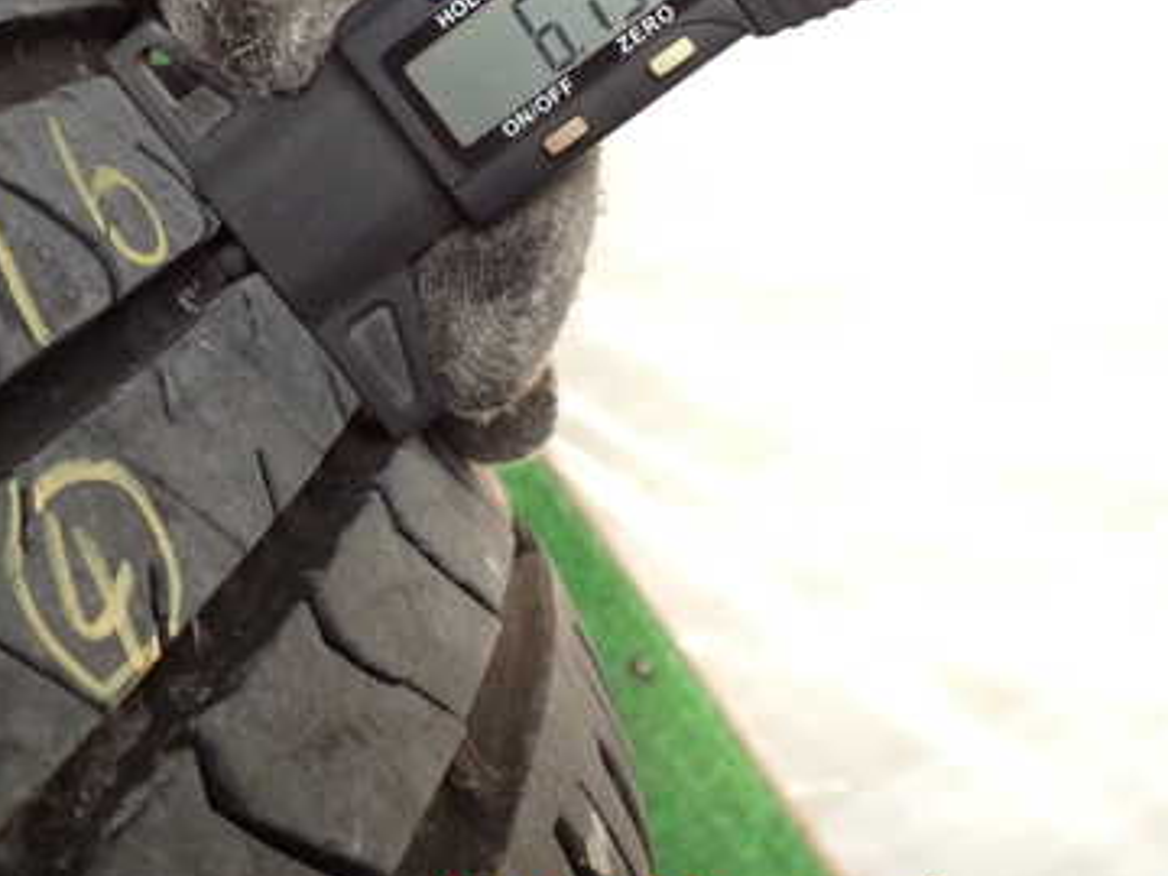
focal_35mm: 60
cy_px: 224
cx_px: 208
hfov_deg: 31.2
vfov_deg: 24.2
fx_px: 2024
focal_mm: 6.37
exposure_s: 1/125
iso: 200
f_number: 2.5
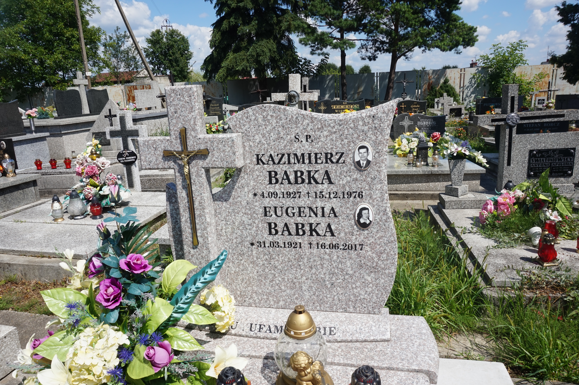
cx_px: 290
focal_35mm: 24
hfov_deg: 73.8
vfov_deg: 53.1
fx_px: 386
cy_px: 192
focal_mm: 16
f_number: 14
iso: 100
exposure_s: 1/100
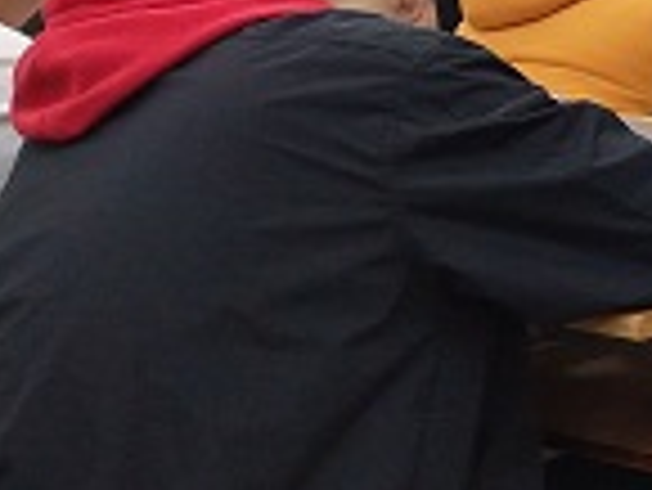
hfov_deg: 13.8
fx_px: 2338
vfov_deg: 11.9
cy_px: 40
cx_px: 1259
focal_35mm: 124
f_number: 1.8
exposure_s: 1/50
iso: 221
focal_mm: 3.95
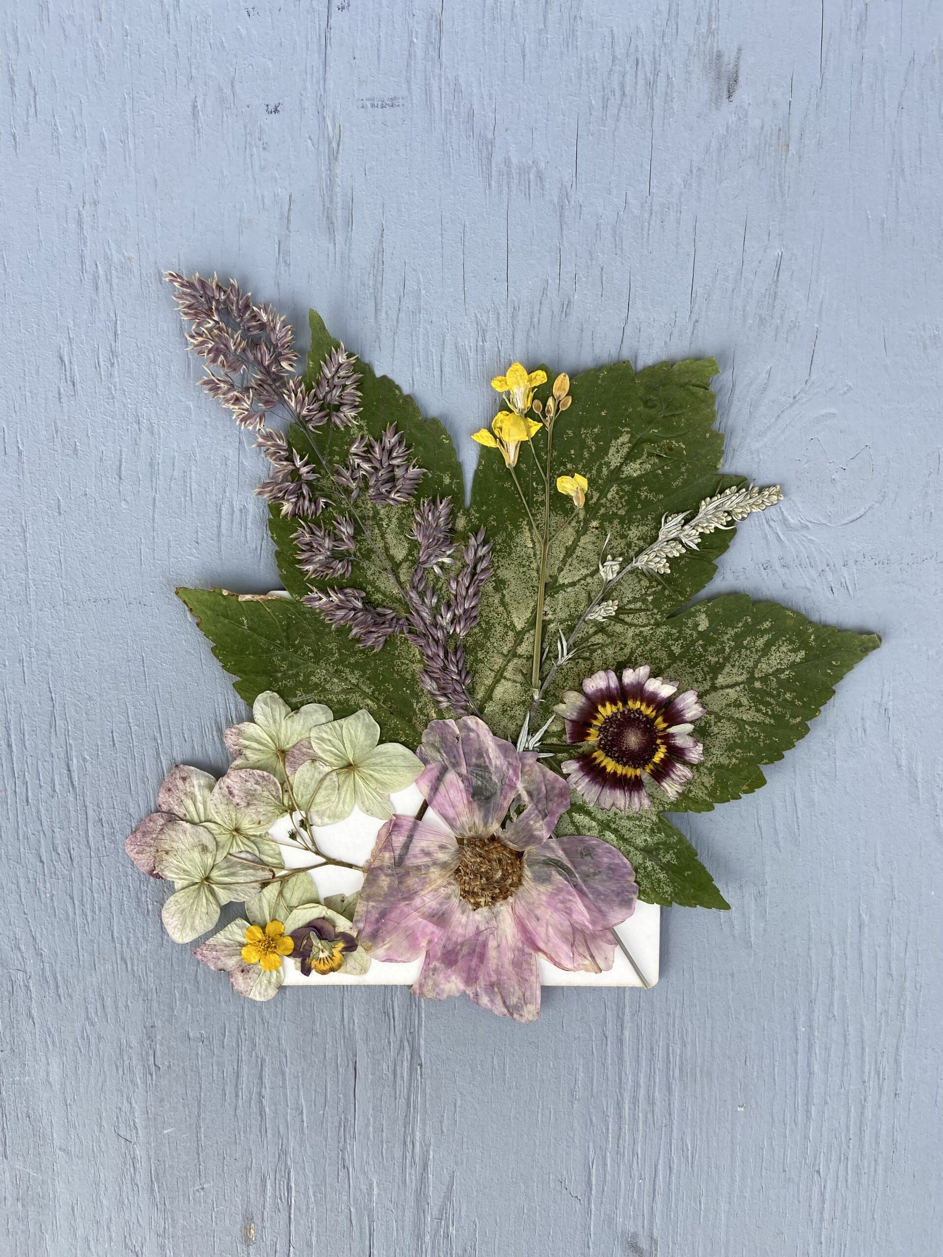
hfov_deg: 53.1
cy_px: 628
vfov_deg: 67.3
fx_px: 944
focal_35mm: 26
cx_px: 472
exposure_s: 1/245
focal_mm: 4.25
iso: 32
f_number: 1.8
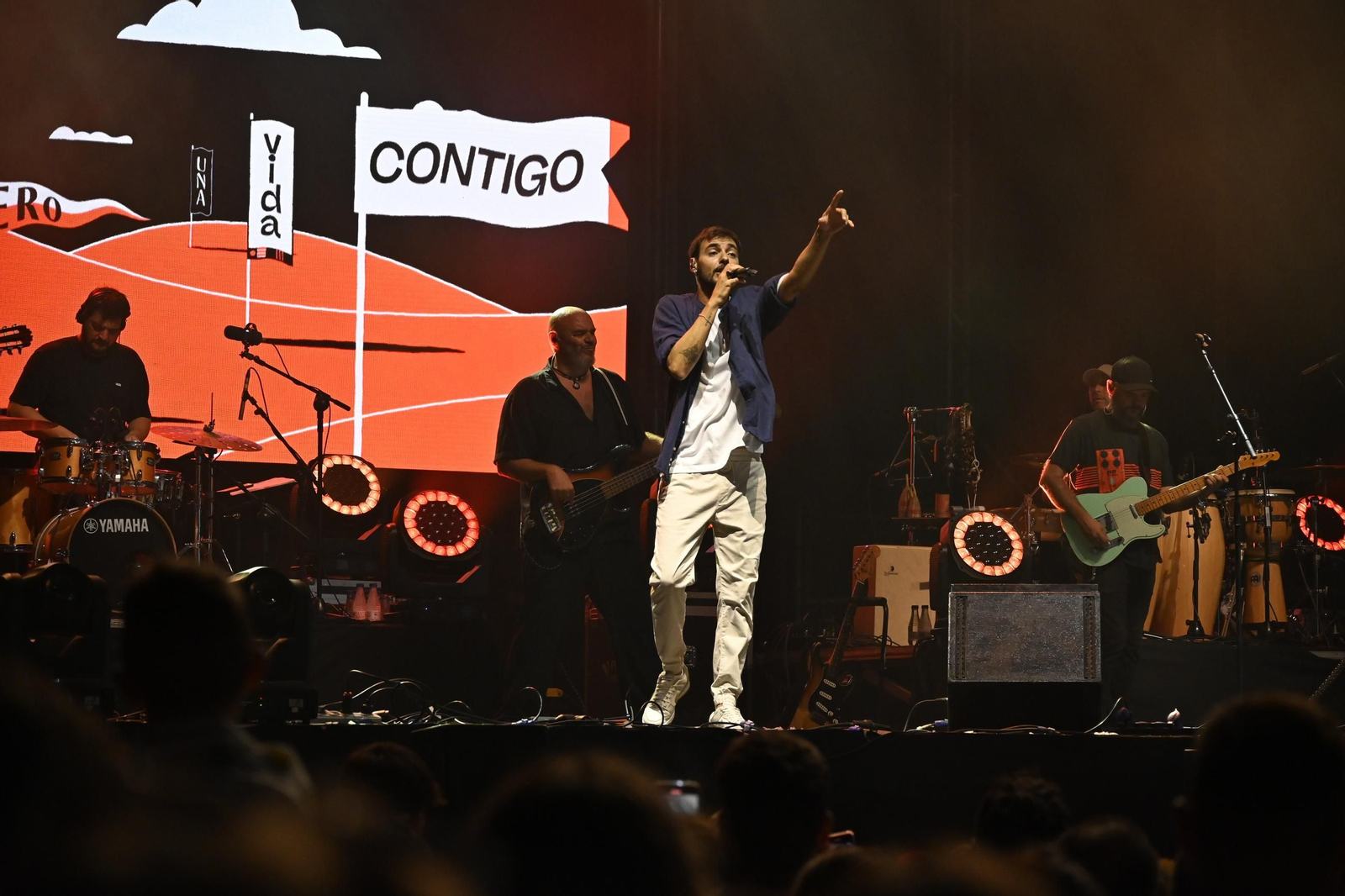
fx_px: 5266
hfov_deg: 14.6
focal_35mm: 141
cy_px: 448
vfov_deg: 9.7
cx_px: 672
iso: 2000
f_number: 5
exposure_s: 1/200
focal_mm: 94
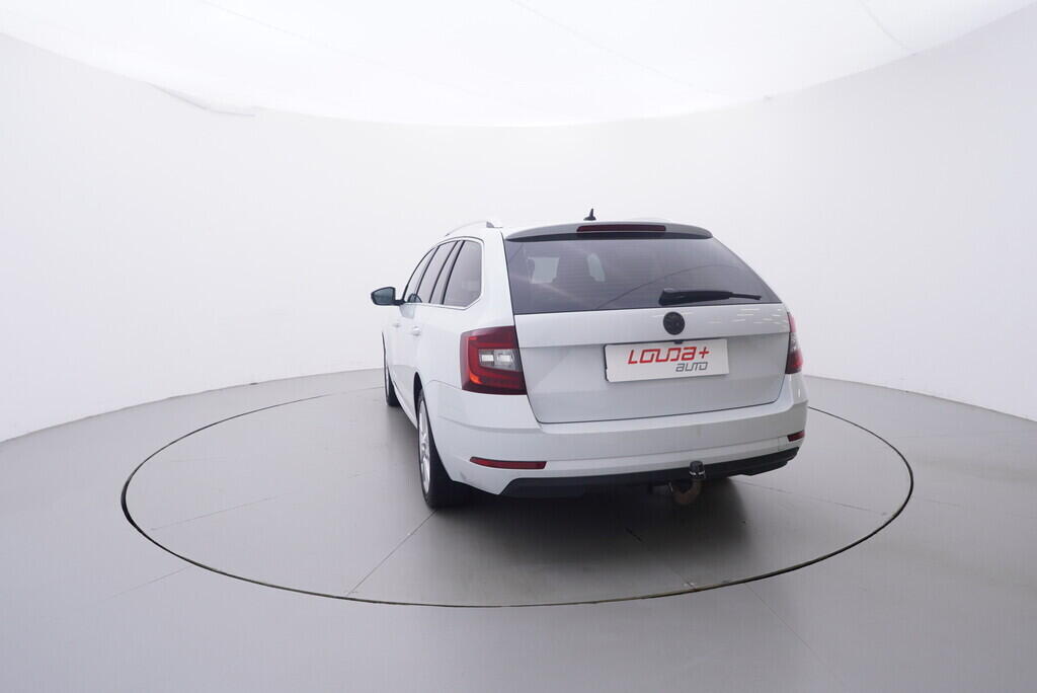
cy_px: 346
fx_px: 648
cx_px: 518
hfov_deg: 77.3
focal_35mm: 22
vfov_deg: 56.2
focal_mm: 15
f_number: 5
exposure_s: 1/80
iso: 200
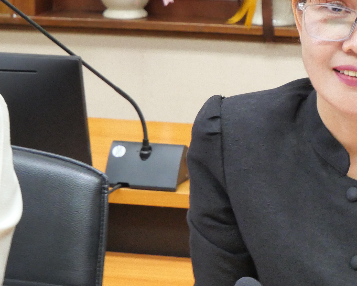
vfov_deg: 7.8
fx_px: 2092
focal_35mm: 198
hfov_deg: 9.6
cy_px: 139
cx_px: 404
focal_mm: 40
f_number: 5.5
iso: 1600
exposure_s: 1/13
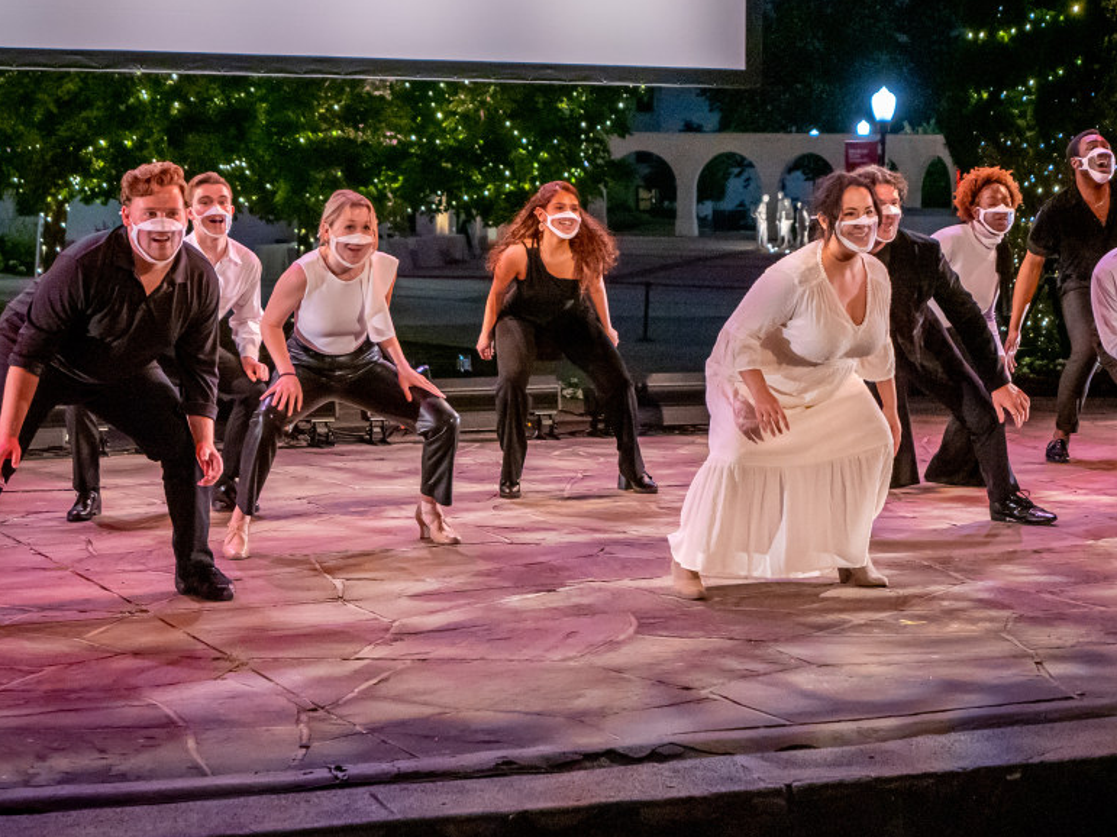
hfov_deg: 23.0
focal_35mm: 85
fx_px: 2742
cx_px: 630
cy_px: 317
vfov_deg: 17.3
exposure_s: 1/250
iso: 5000
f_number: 3.8
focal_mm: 32
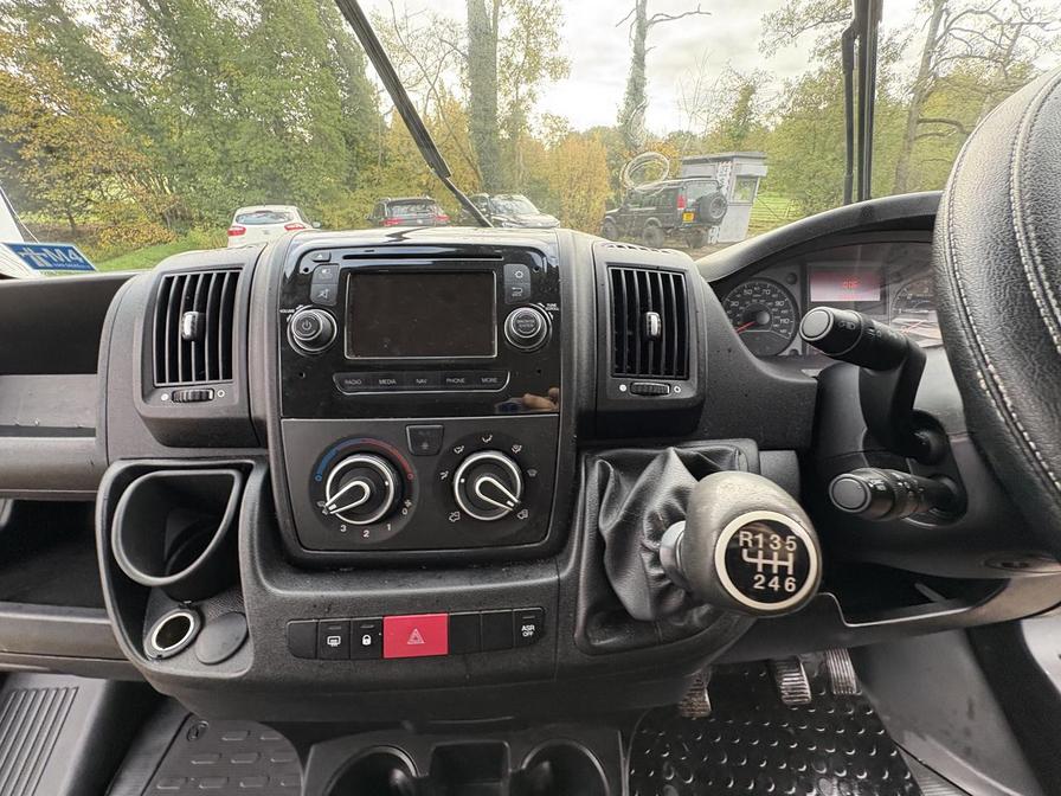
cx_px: 530
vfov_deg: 85.7
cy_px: 398
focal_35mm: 14
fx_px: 429
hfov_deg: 102.1
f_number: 2.2
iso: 200
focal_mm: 2.22
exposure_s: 1/88
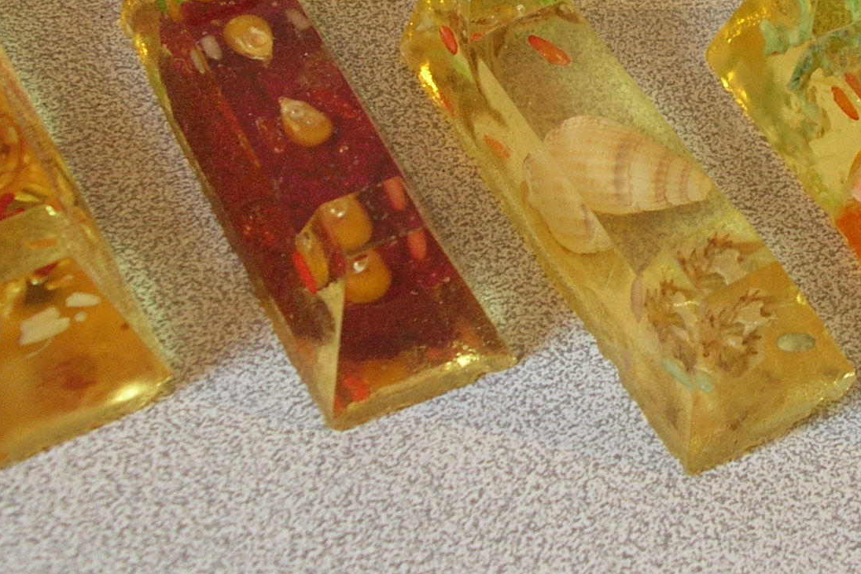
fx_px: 1818
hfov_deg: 26.3
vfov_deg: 17.7
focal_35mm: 76
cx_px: 664
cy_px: 50
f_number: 2.8
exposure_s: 1/5.5
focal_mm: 5.8
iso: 77
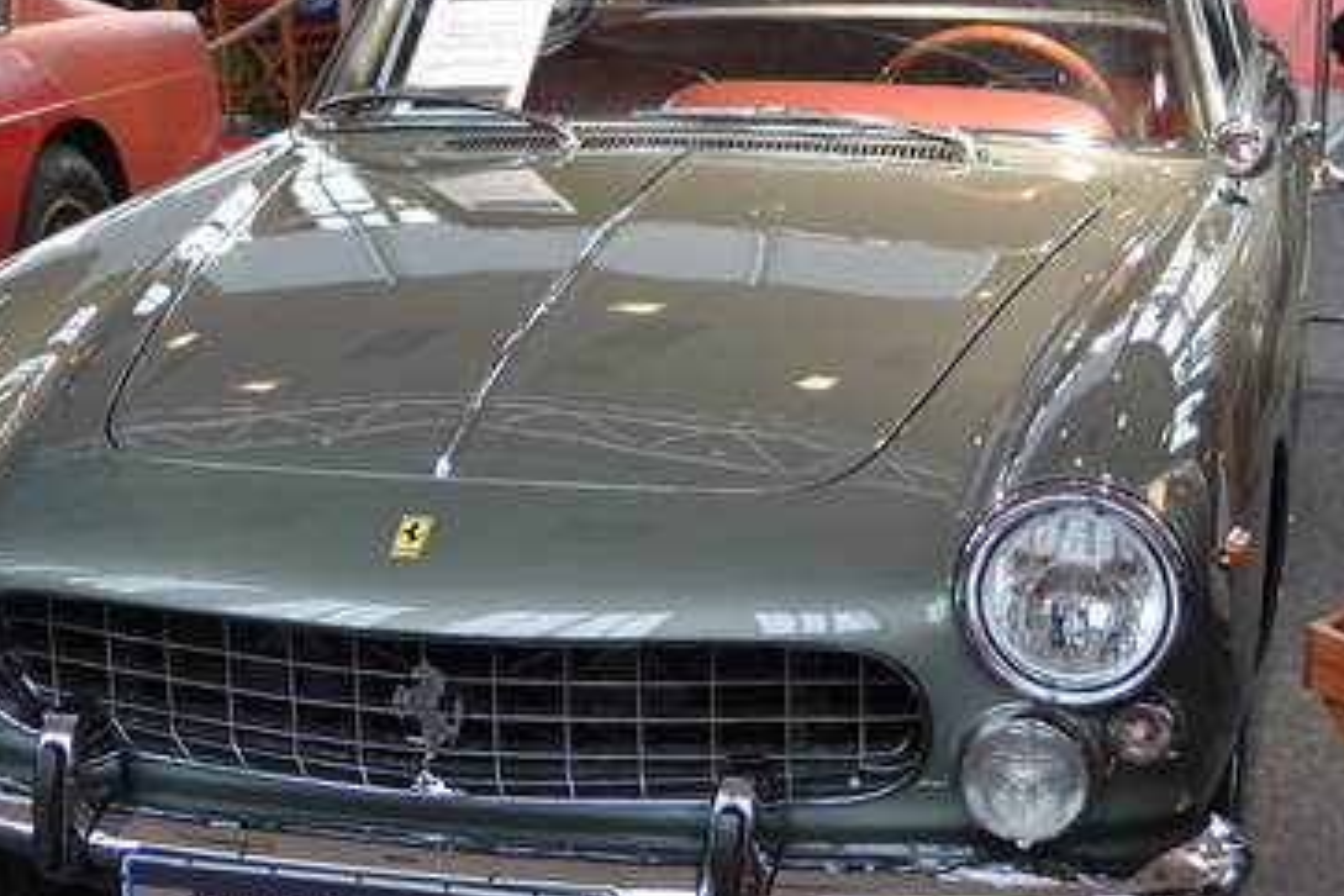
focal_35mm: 77
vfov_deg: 17.8
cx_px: 563
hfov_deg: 26.3
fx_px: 2868
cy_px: 476
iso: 400
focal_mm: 31
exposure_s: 1/60
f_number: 4
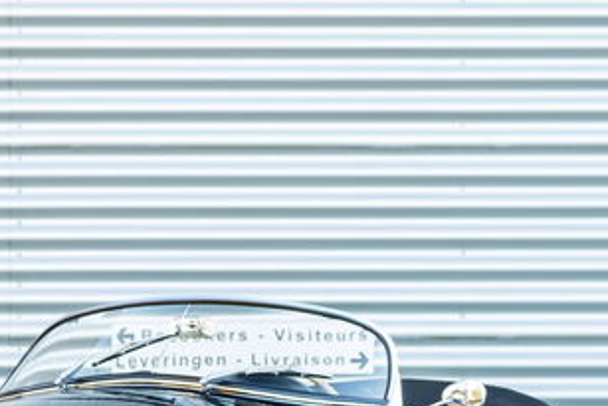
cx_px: 196
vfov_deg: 7.6
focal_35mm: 180
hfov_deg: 11.4
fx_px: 3041
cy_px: 424
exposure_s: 1/15
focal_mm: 54
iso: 64
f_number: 5
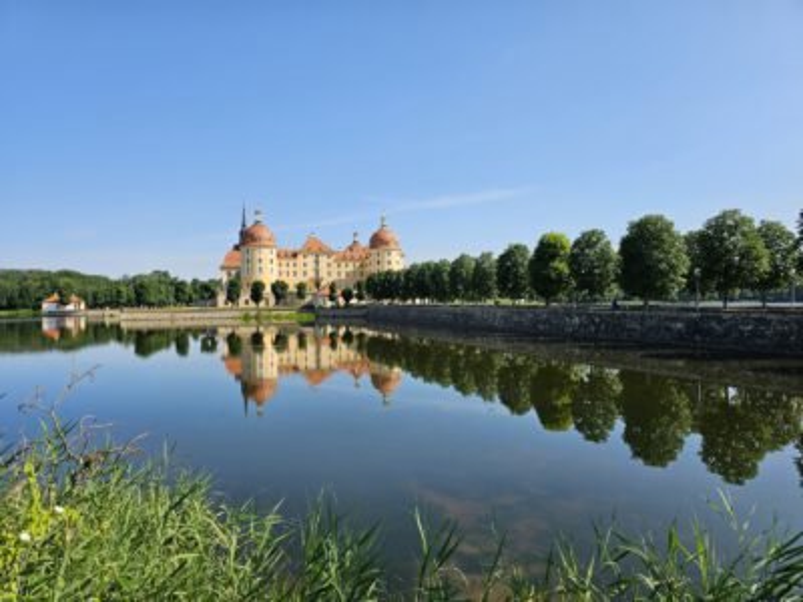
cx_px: 402
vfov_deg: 58.9
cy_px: 301
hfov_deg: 73.9
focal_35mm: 23
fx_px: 534
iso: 10
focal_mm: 6.3
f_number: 1.7
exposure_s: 1/750
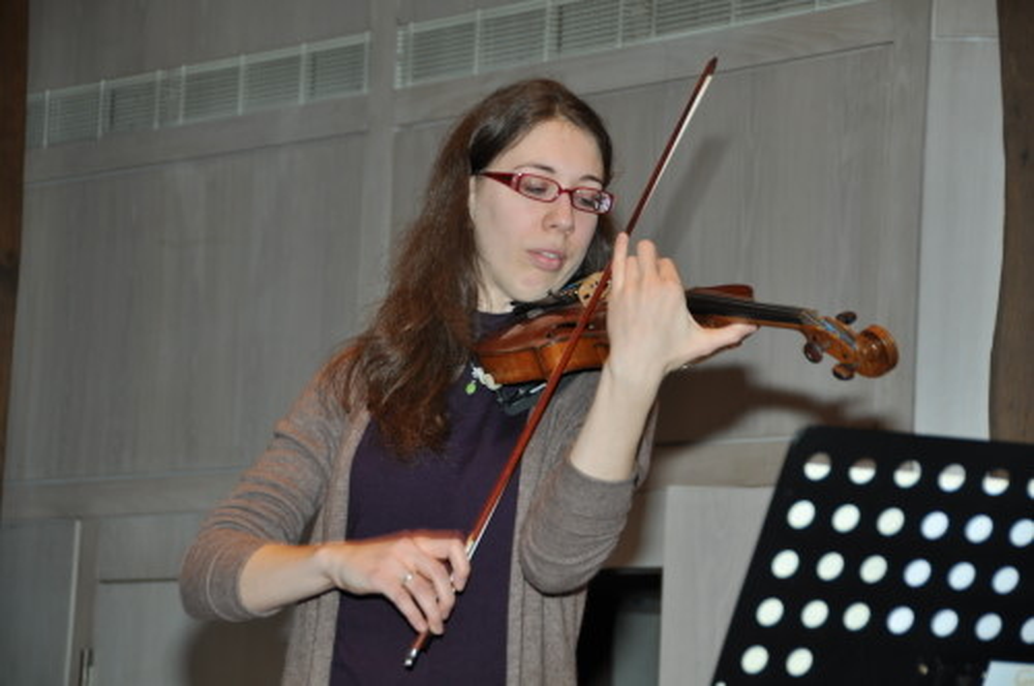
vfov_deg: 9.6
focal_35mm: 142
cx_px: 517
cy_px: 343
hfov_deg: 14.4
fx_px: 4088
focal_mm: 95
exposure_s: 1/60
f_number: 5.3
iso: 200
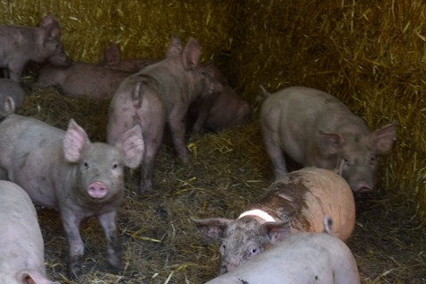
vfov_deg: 10.8
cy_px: 165
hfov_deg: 15.8
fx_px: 1506
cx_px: -16
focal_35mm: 127
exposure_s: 1/60
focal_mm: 35
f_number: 4.5
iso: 640
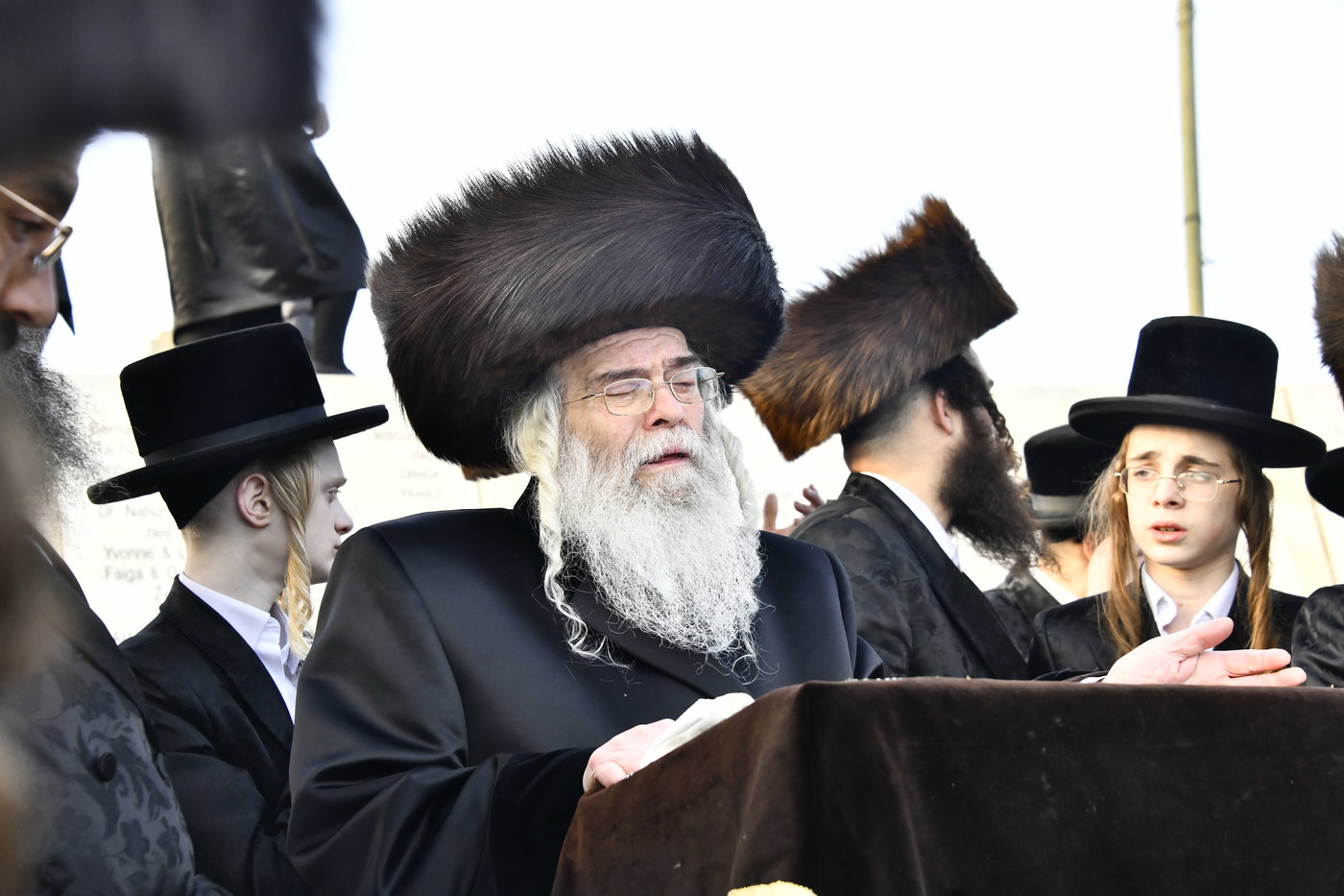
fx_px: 2911
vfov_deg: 17.5
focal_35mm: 78
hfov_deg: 26.0
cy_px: 448
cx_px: 672
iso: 1000
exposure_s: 1/250
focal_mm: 78
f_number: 7.1
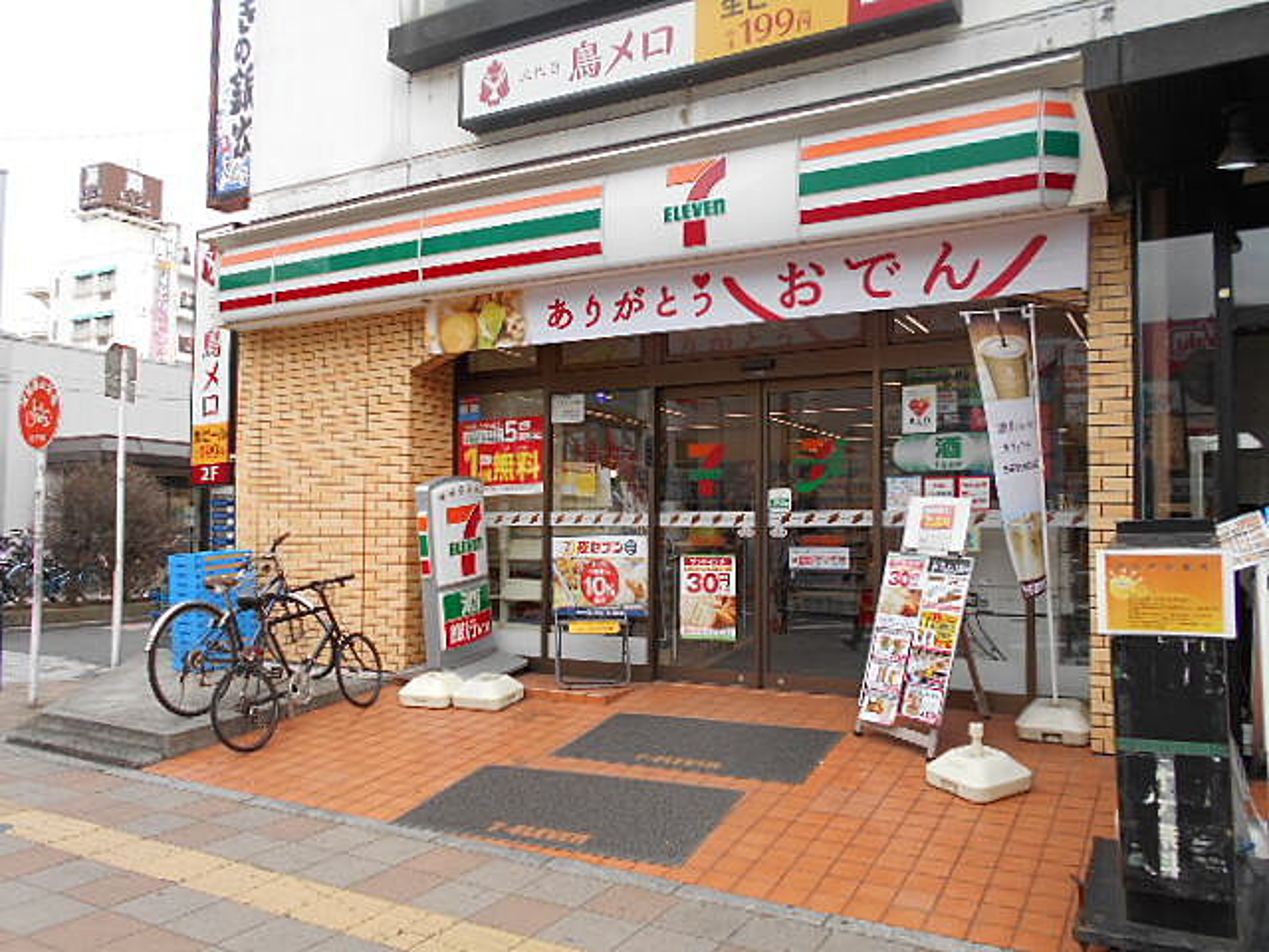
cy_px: 476
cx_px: 634
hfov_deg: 67.3
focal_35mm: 26
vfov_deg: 53.1
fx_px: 953
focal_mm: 4.6
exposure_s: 1/125
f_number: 3.2
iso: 80
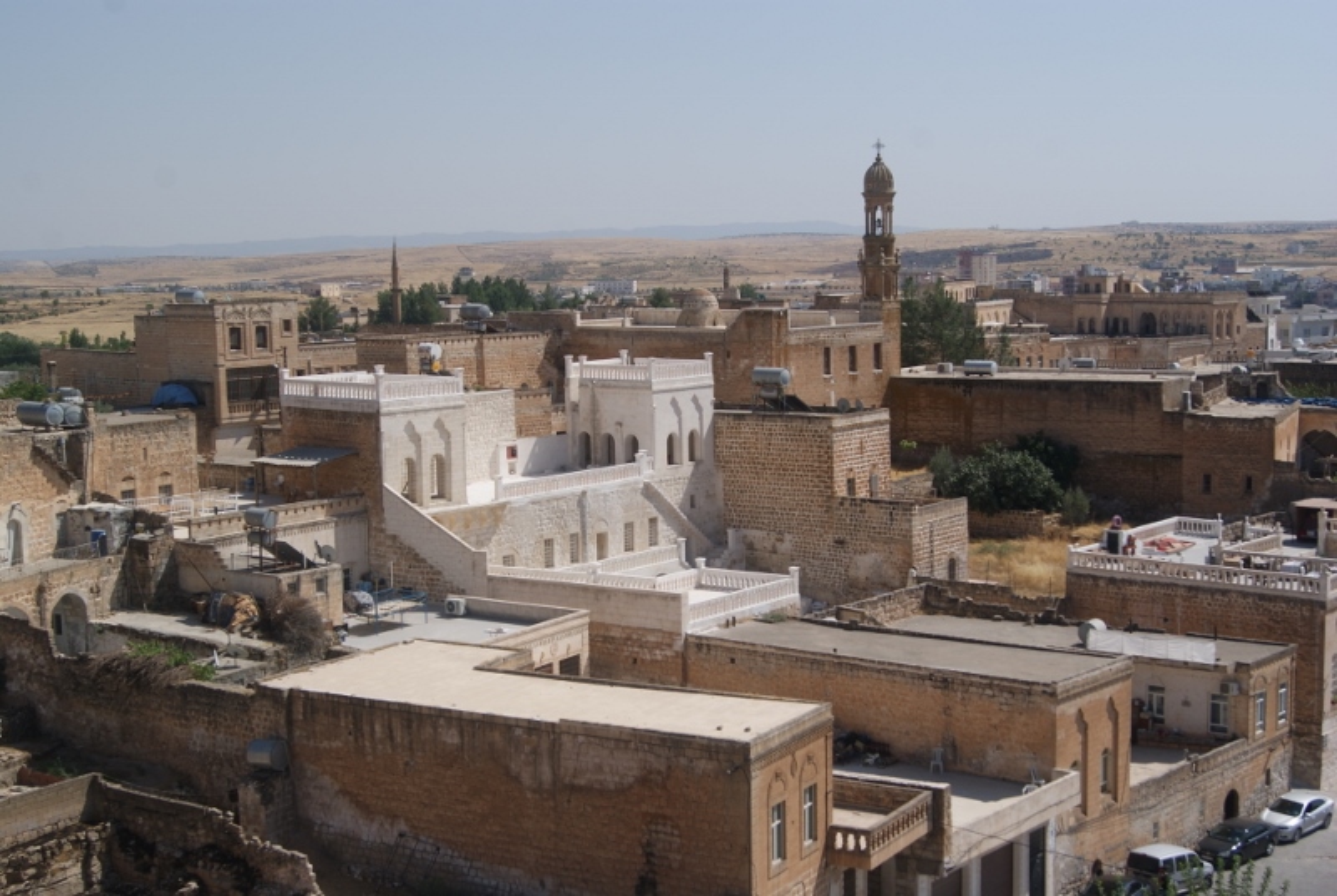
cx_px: 668
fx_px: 1953
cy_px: 448
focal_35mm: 52
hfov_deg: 37.8
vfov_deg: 25.8
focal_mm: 35
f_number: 9
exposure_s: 1/400
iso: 100
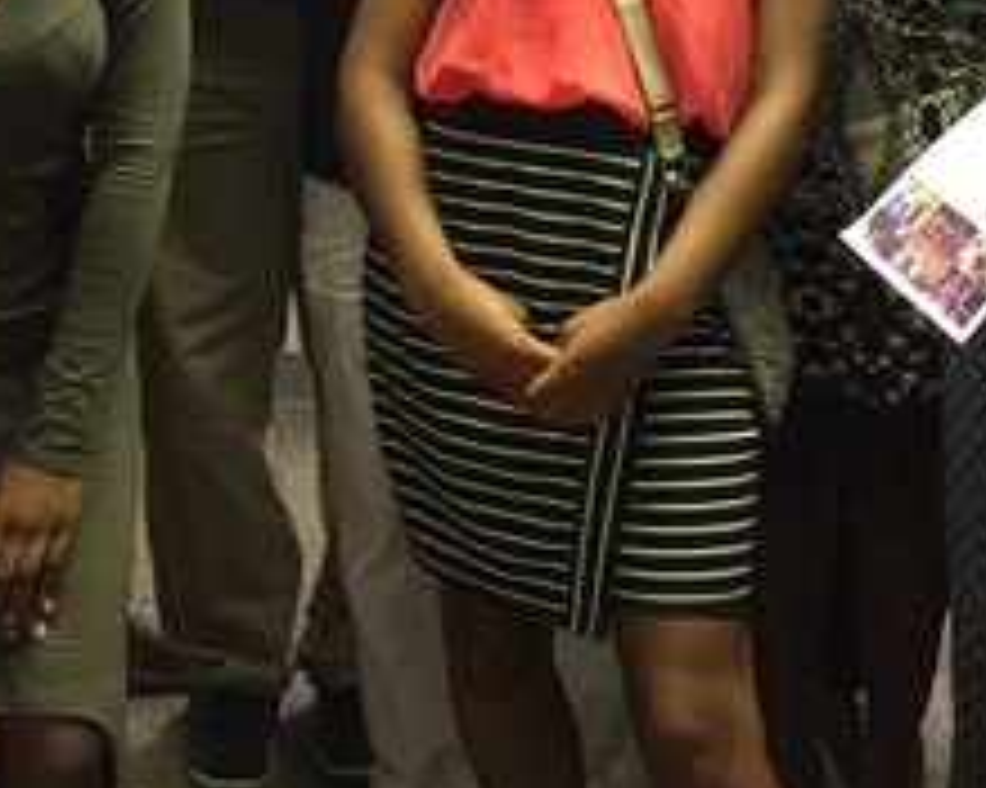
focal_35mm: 79
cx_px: 594
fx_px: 2304
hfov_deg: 24.1
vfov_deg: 18.6
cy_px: -101
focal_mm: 4.15
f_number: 2.2
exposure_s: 1/15
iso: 100
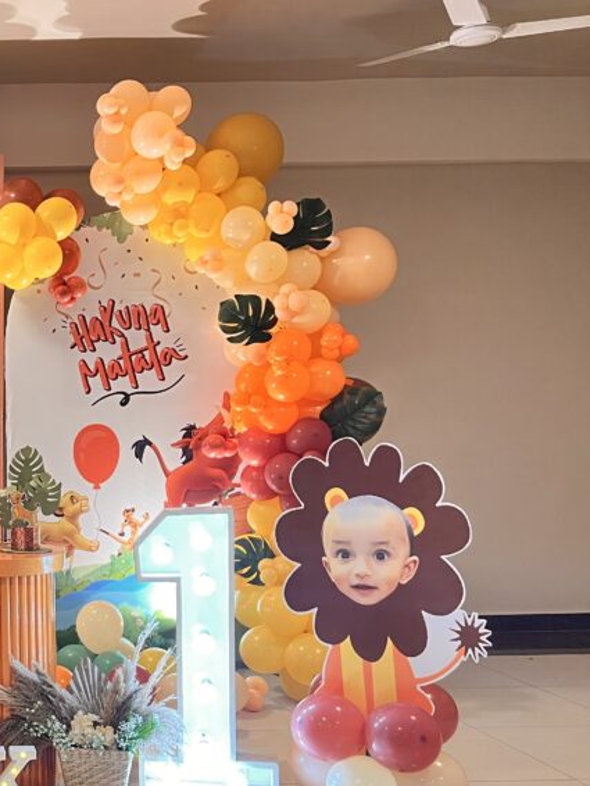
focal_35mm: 47
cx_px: -101
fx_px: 1067
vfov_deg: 40.2
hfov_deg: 27.5
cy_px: 478
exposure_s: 1/50
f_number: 1.5
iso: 100
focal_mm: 5.7
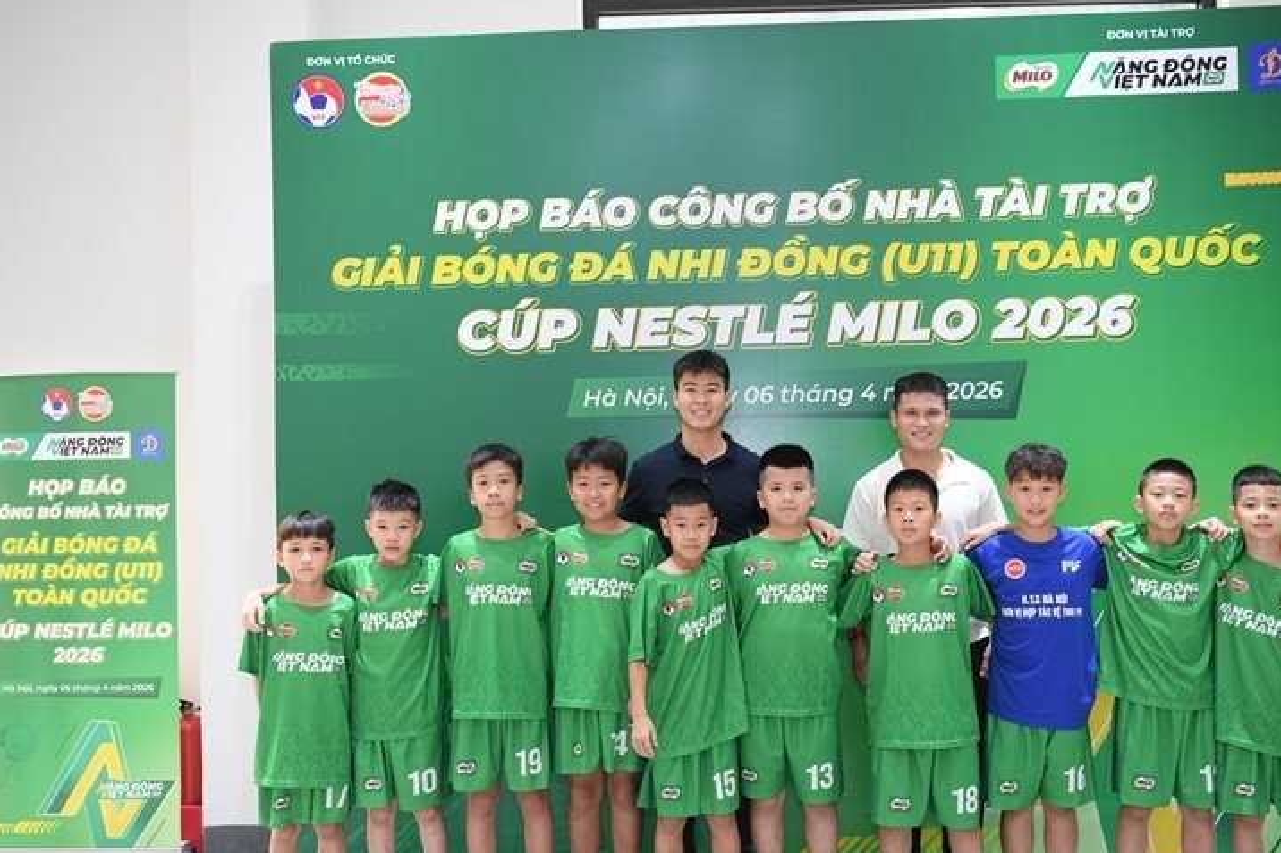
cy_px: 486
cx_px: 701
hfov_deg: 50.6
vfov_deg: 35.0
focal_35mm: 38
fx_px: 1352
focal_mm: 32
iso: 1250
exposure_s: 1/160
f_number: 3.2
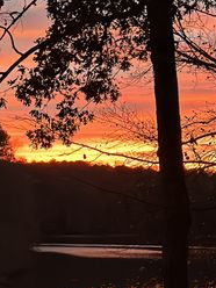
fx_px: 1073
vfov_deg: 15.1
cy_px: 275
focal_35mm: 129
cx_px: 142
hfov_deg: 11.5
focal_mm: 6.86
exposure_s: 1/40
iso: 800
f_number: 1.78
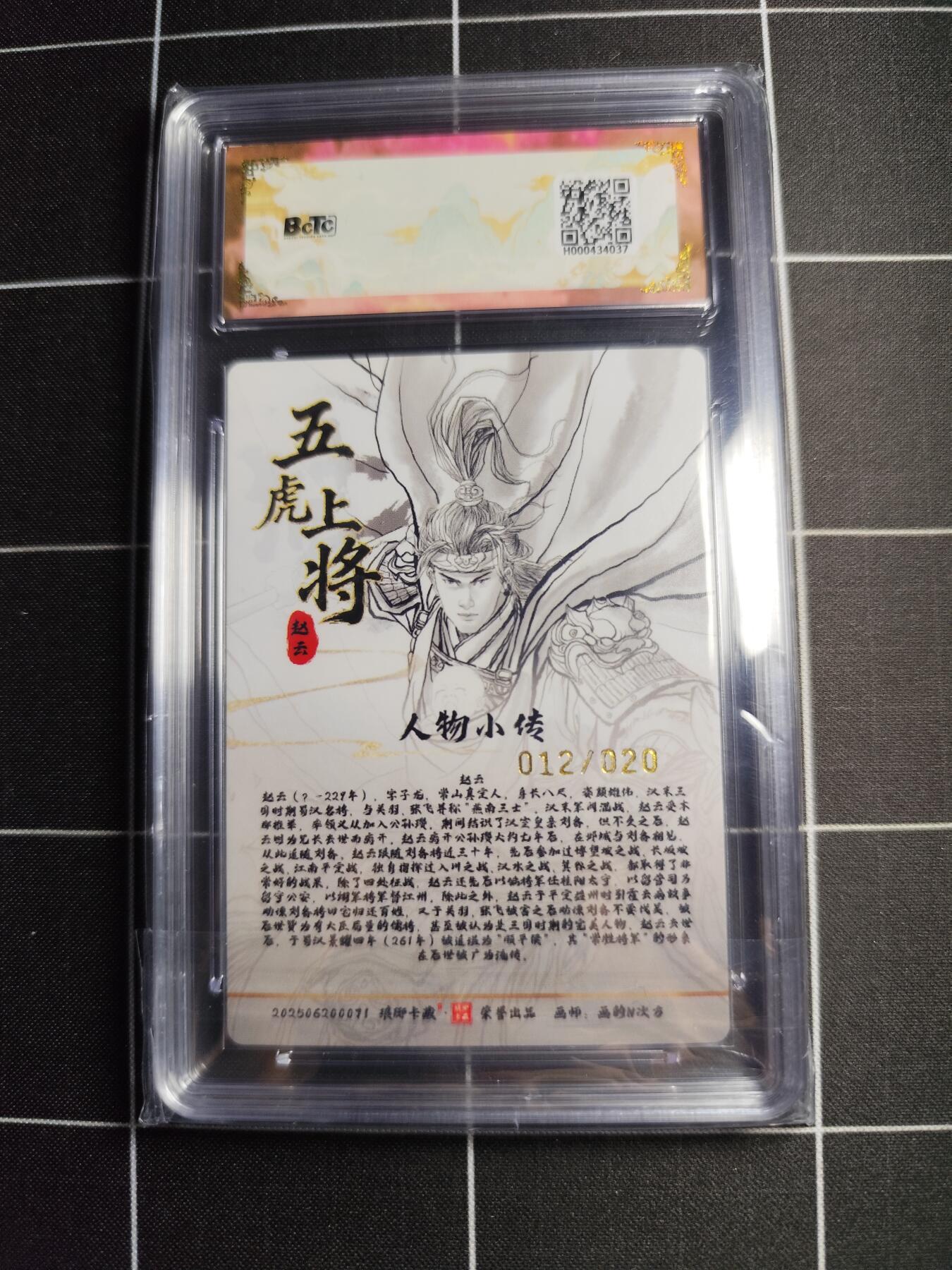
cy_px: 635
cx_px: 476
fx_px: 843
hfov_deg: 58.9
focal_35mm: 23
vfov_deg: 73.9
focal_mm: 6.14
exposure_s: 1/100
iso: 100
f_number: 1.65
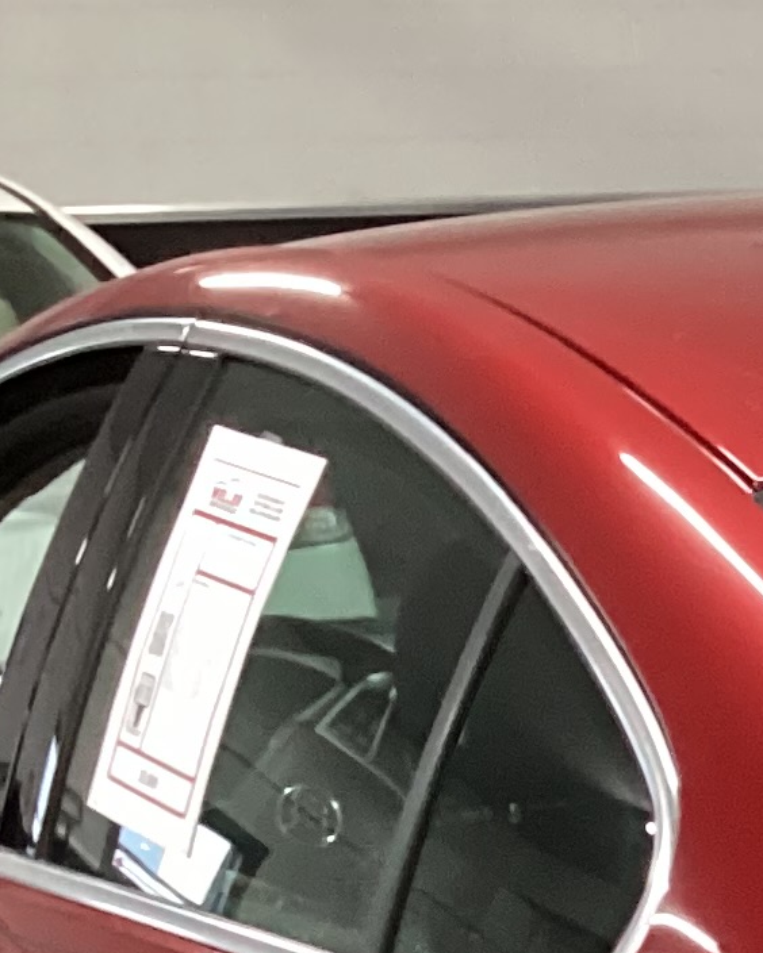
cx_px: 1591
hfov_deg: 10.1
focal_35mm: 140
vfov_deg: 12.8
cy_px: 1568
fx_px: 3952
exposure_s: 1/40
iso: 320
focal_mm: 3.3
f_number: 2.4
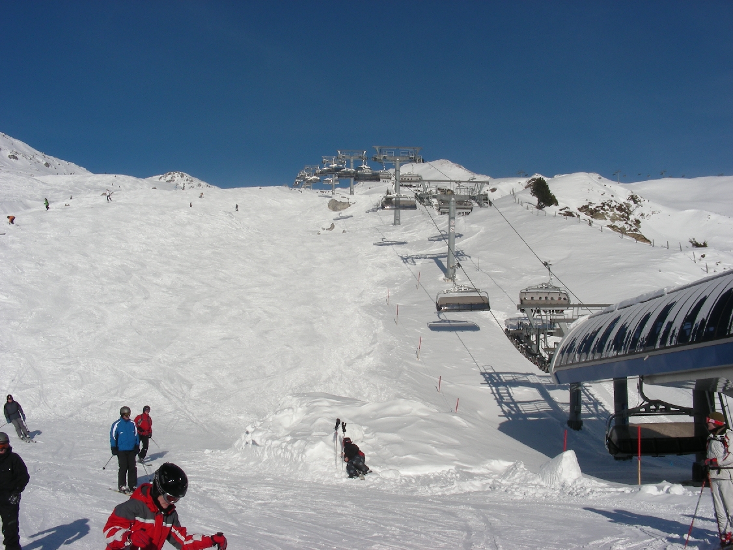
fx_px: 805
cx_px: 366
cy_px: 275
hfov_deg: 49.0
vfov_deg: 37.7
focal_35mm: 38
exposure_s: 1/576
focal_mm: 6.3
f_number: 6.8
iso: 50
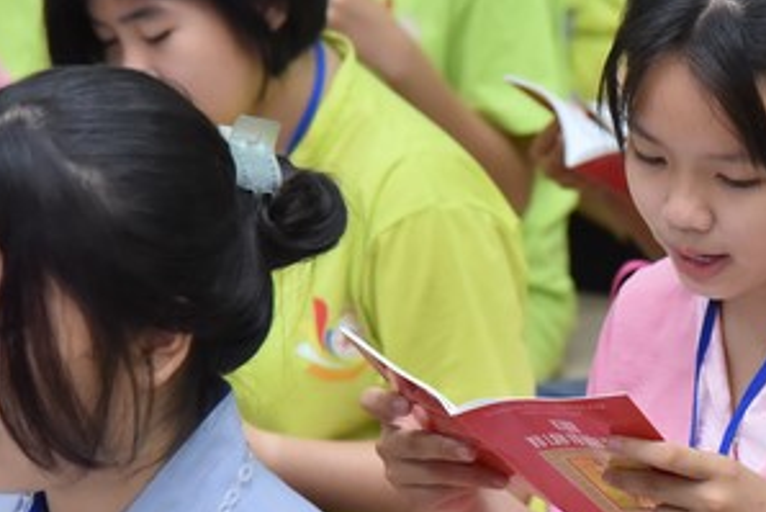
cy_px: 257
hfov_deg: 8.5
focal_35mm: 240
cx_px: 722
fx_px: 5109
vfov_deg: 5.7
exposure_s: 1/125
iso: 2500
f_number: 4.5
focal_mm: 110
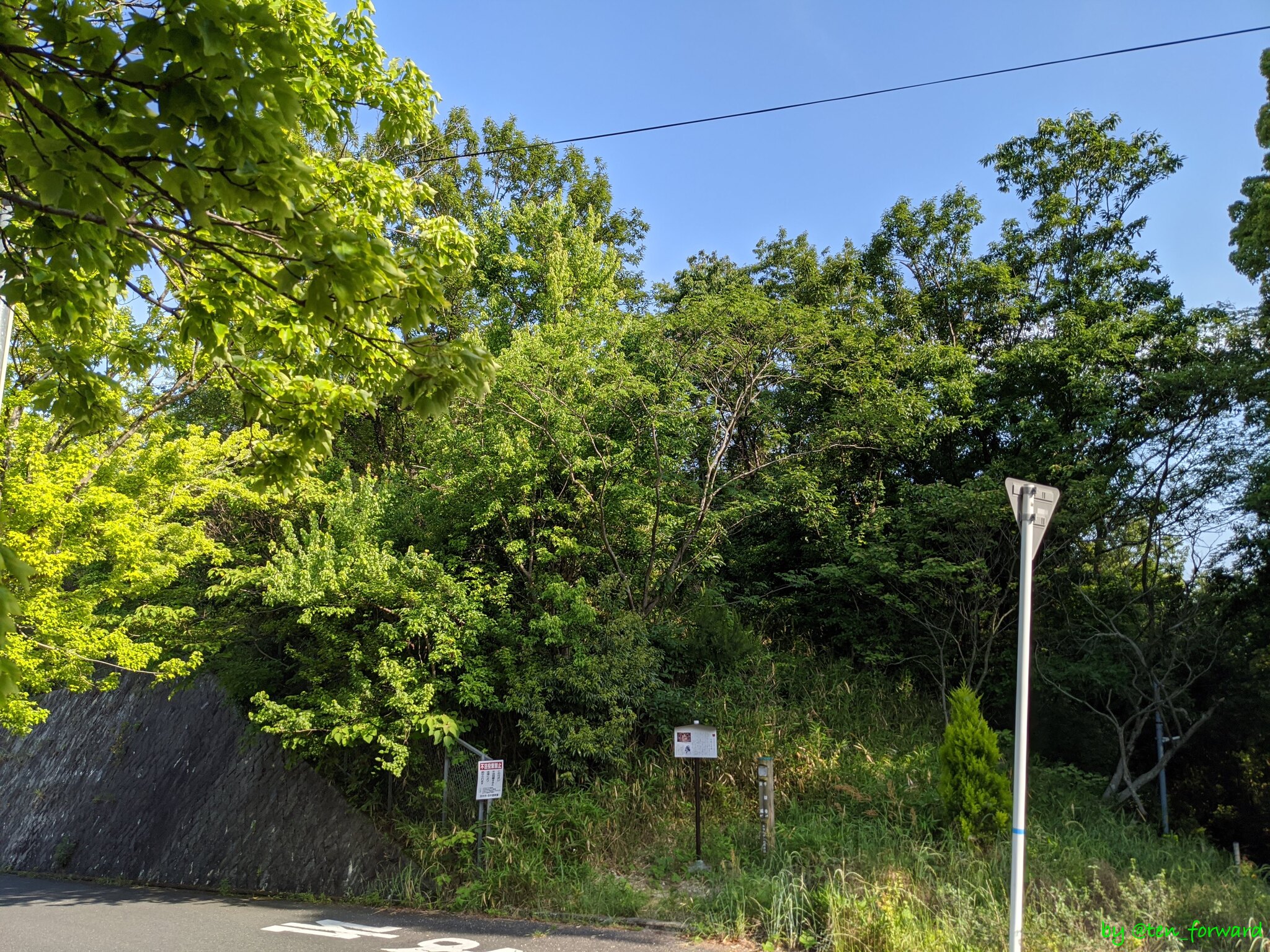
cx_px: 635
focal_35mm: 27
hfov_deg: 65.3
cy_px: 476
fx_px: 991
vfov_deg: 51.4
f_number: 1.73
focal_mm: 4.38
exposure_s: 1/1675
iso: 54
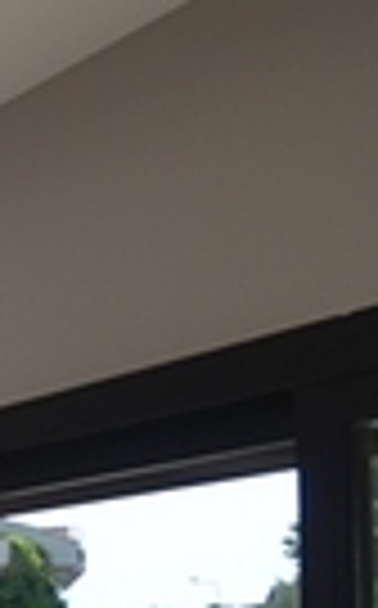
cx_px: -938
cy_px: 658
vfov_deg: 23.8
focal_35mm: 82
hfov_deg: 9.5
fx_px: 1356
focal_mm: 10
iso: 100
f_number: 7.1
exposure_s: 1/160
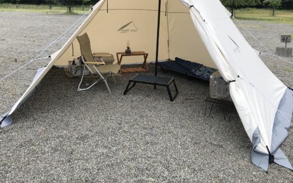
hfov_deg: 50.4
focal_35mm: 39
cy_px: 46
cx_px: 144
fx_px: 311
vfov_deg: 32.2
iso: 20
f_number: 1.8
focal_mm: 3.99
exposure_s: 1/185
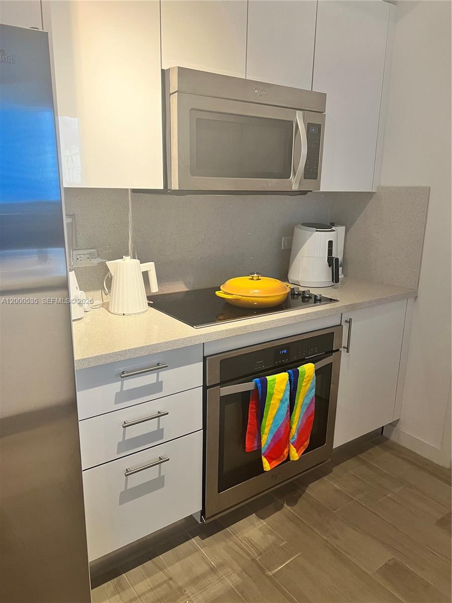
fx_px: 453
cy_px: 302
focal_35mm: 26
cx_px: 226
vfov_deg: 67.3
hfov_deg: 53.1
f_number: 1.5
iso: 160
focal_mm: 5.7
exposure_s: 1/60
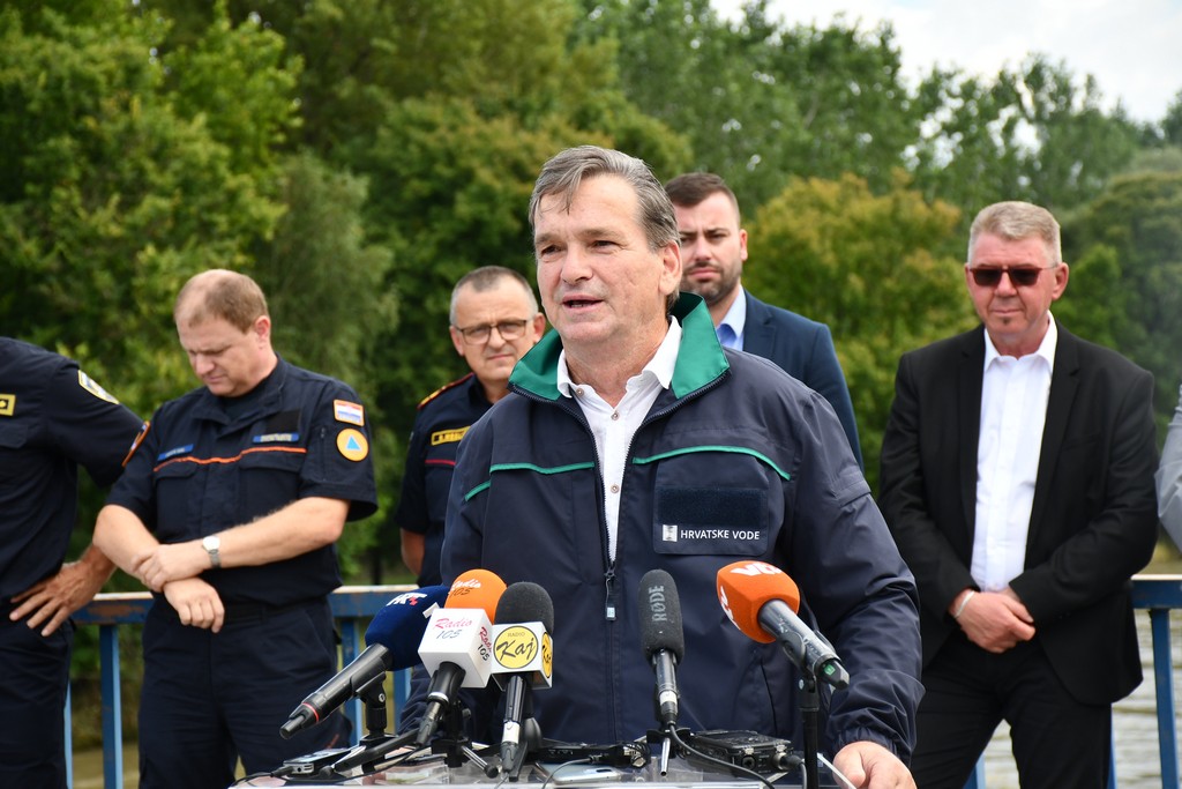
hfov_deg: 18.3
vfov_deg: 12.2
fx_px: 3678
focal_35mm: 112
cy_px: 394
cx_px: 591
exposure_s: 1/500
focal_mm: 75
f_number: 5.6
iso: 280
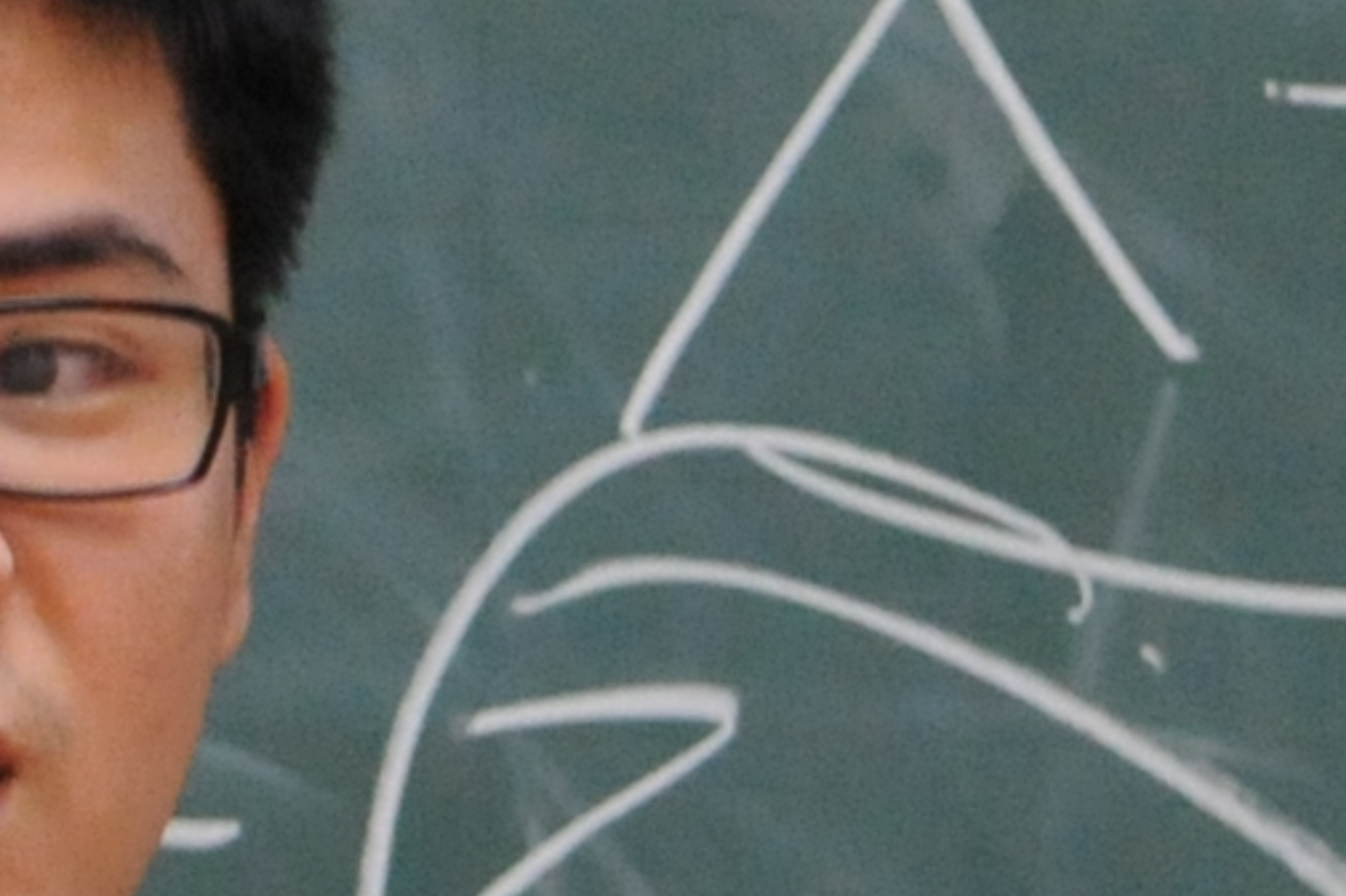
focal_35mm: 1002
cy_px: 1813
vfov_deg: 1.4
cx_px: -546
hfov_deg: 2.1
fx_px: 37445
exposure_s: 1/60
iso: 2000
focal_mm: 105
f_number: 4.5
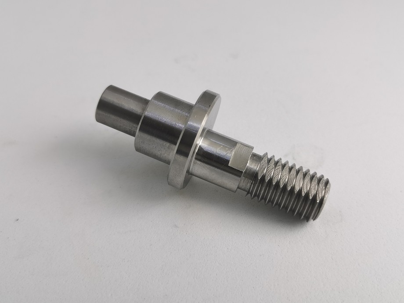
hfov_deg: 44.8
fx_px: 490
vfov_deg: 34.3
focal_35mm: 42
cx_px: 202
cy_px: 152
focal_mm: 5.58
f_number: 1.8
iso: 50
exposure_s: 1/747
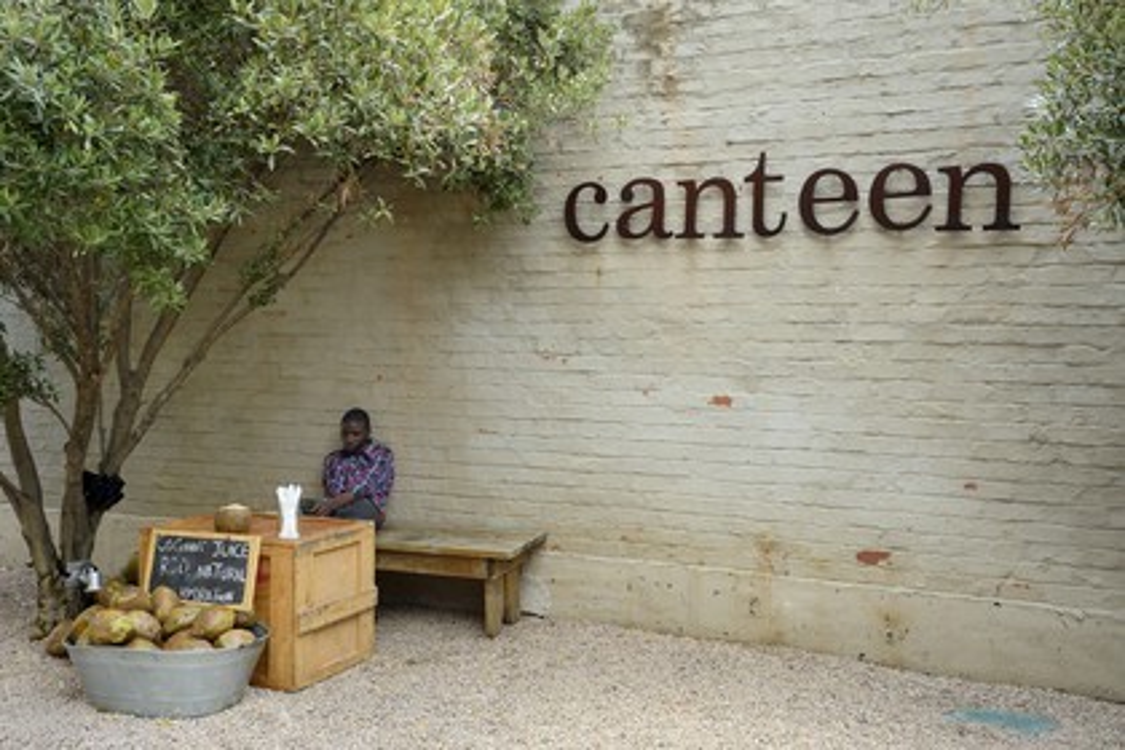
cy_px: 375
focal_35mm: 36
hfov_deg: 53.1
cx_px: 562
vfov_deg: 36.9
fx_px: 1125
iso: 200
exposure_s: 1/125
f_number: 7.1
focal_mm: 36
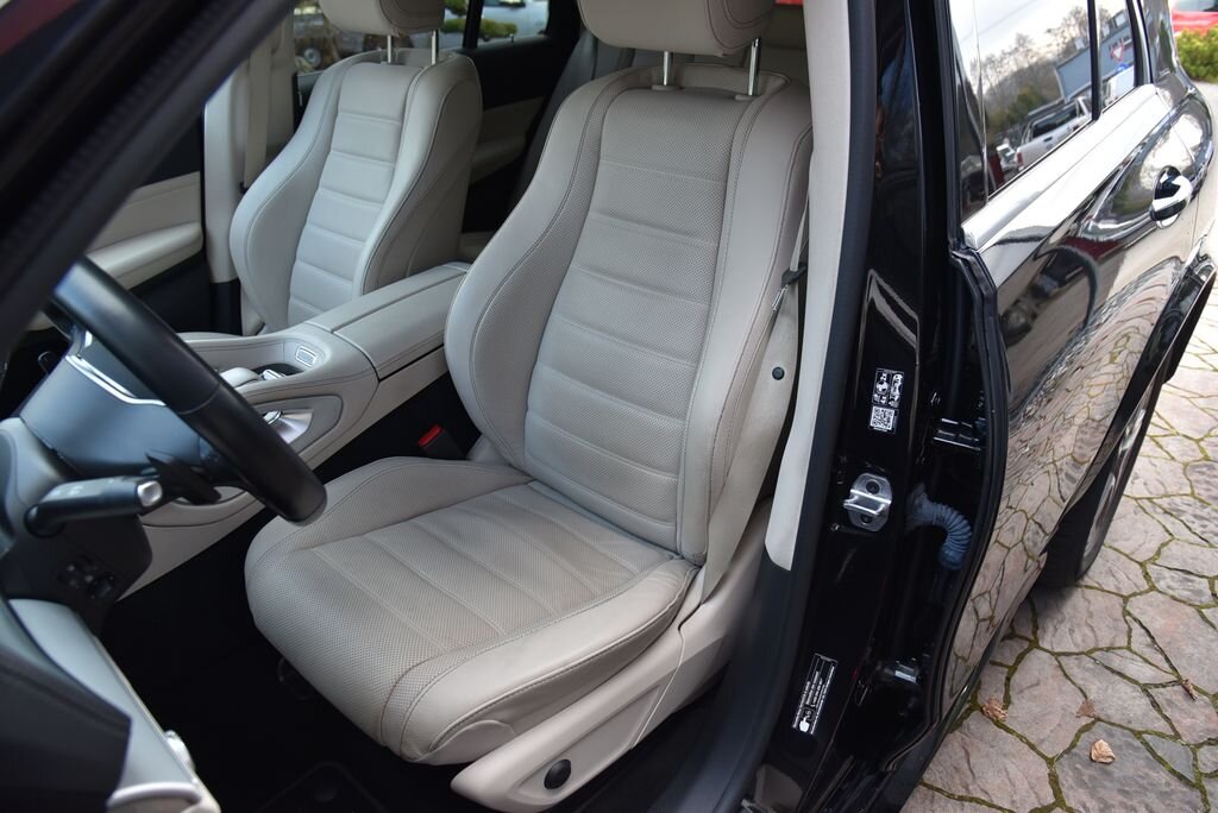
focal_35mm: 24
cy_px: 406
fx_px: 812
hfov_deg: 73.7
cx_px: 609
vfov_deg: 53.2
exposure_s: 1/80
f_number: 4.5
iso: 500
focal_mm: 24
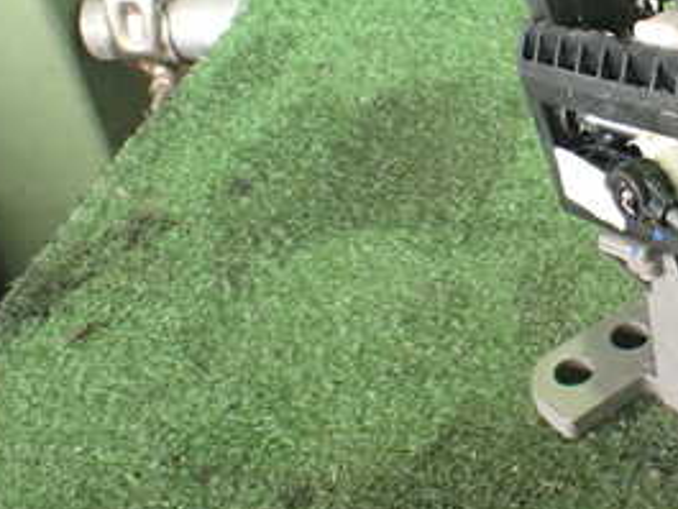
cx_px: 732
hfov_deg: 26.5
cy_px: 141
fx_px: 1332
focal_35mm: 68
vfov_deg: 21.5
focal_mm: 5.4
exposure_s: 1/50
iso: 800
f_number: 2.3
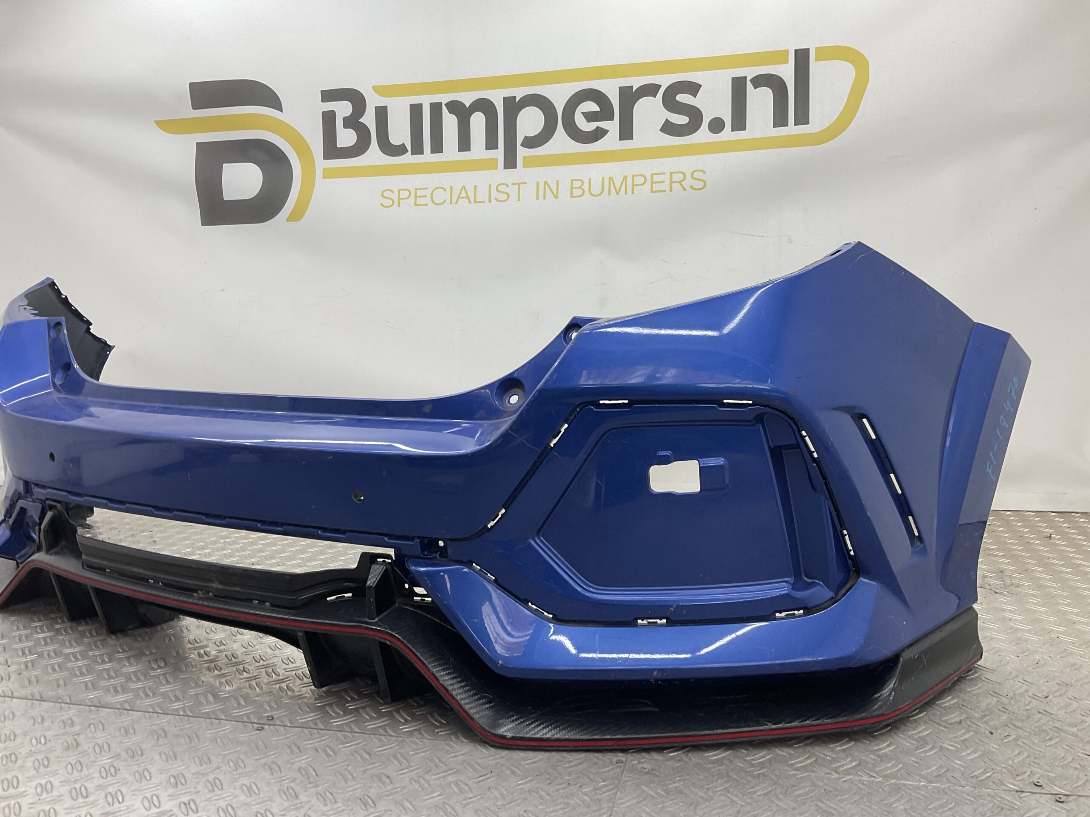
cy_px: 408
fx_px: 913
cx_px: 545
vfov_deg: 48.2
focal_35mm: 29
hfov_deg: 61.7
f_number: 1.8
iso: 32
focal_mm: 3
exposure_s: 1/120
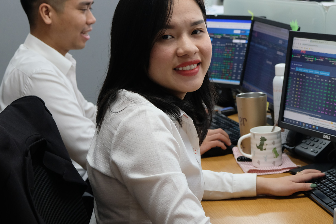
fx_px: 765
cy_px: 93
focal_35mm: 82
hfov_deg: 24.5
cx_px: 258
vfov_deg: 16.6
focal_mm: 30.2
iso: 640
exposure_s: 1/60
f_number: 4
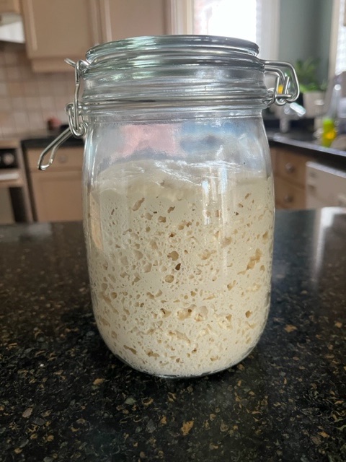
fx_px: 347
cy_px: 231
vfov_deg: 67.3
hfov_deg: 53.1
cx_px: 173
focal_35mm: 26
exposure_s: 1/60
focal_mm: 5.1
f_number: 1.6
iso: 400
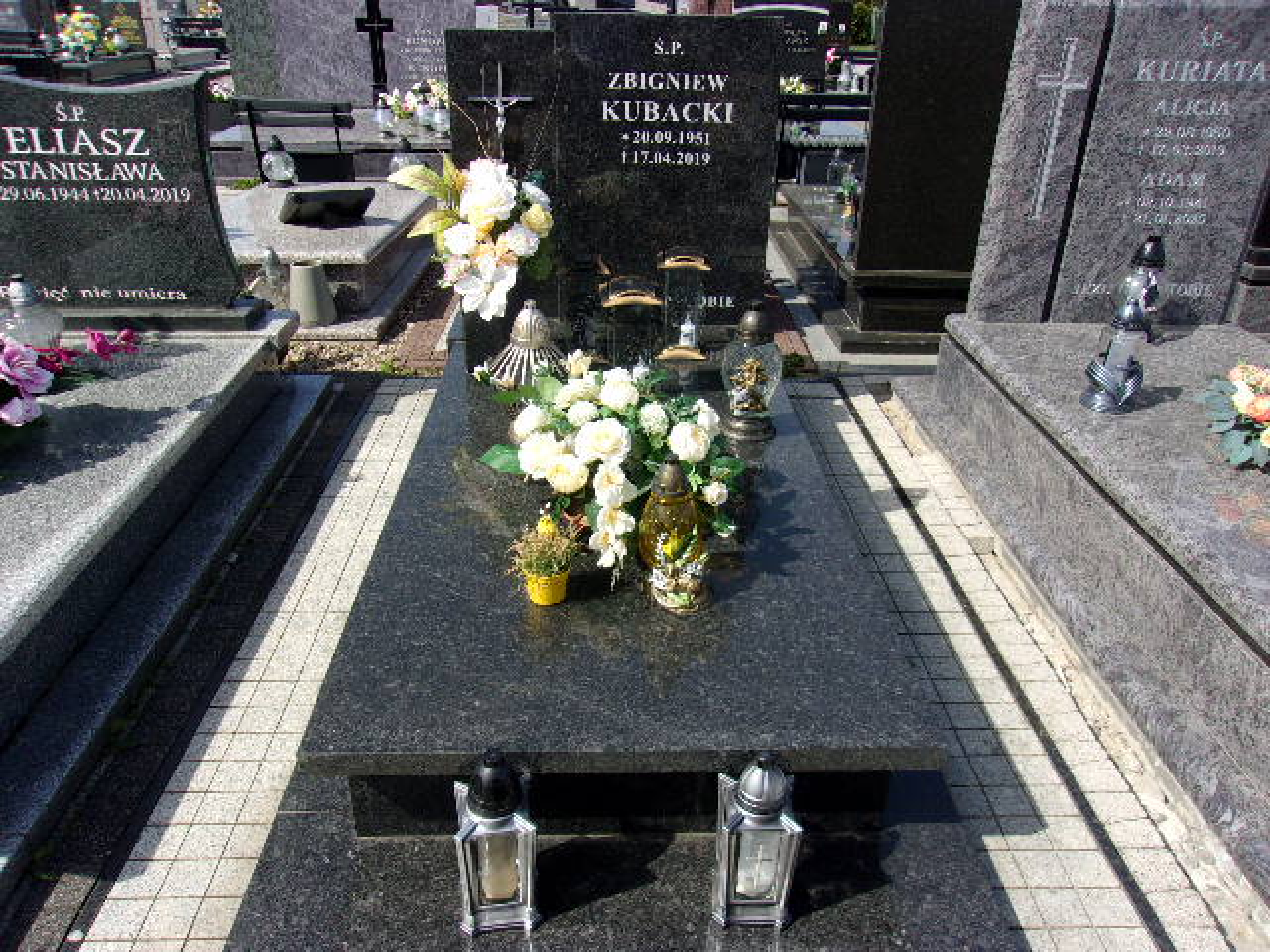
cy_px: 476
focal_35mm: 27
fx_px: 991
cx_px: 635
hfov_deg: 65.3
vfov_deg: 51.4
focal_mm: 4.9
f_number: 10.4
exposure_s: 1/85
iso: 80
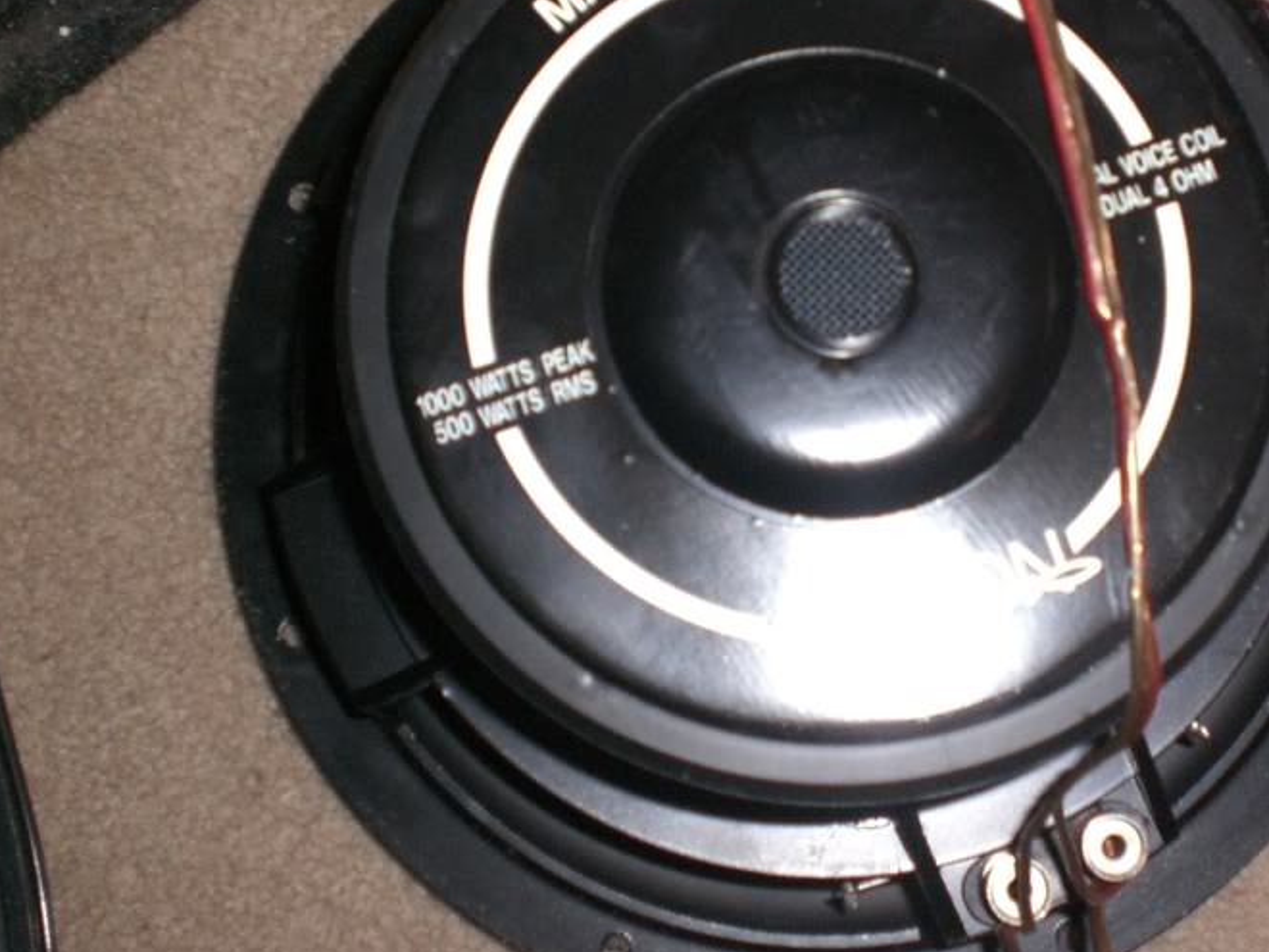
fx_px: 2163
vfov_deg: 24.6
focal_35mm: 59
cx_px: 844
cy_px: 287
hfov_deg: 32.4
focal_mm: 6.3
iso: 200
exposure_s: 1/60
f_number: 3.1
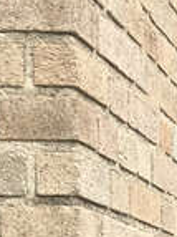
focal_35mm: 162
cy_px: 393
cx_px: 465
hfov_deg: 8.2
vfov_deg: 11.5
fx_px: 1106
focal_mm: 4.15
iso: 25
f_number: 2.2
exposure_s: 1/174
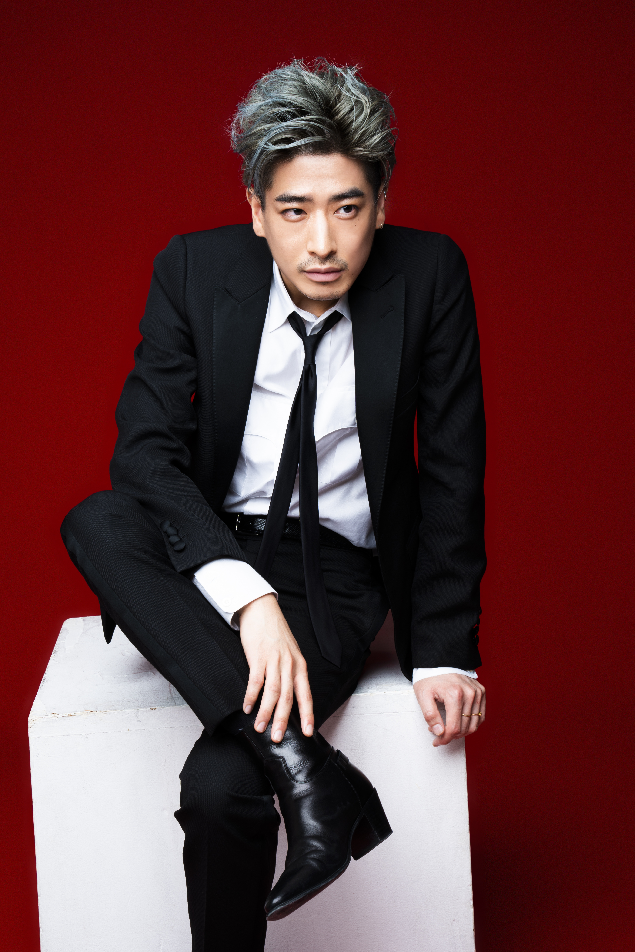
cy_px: 476
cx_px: 318
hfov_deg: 19.5
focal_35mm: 70
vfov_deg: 28.8
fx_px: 1852
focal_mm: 70
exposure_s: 1/125
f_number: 16
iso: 100
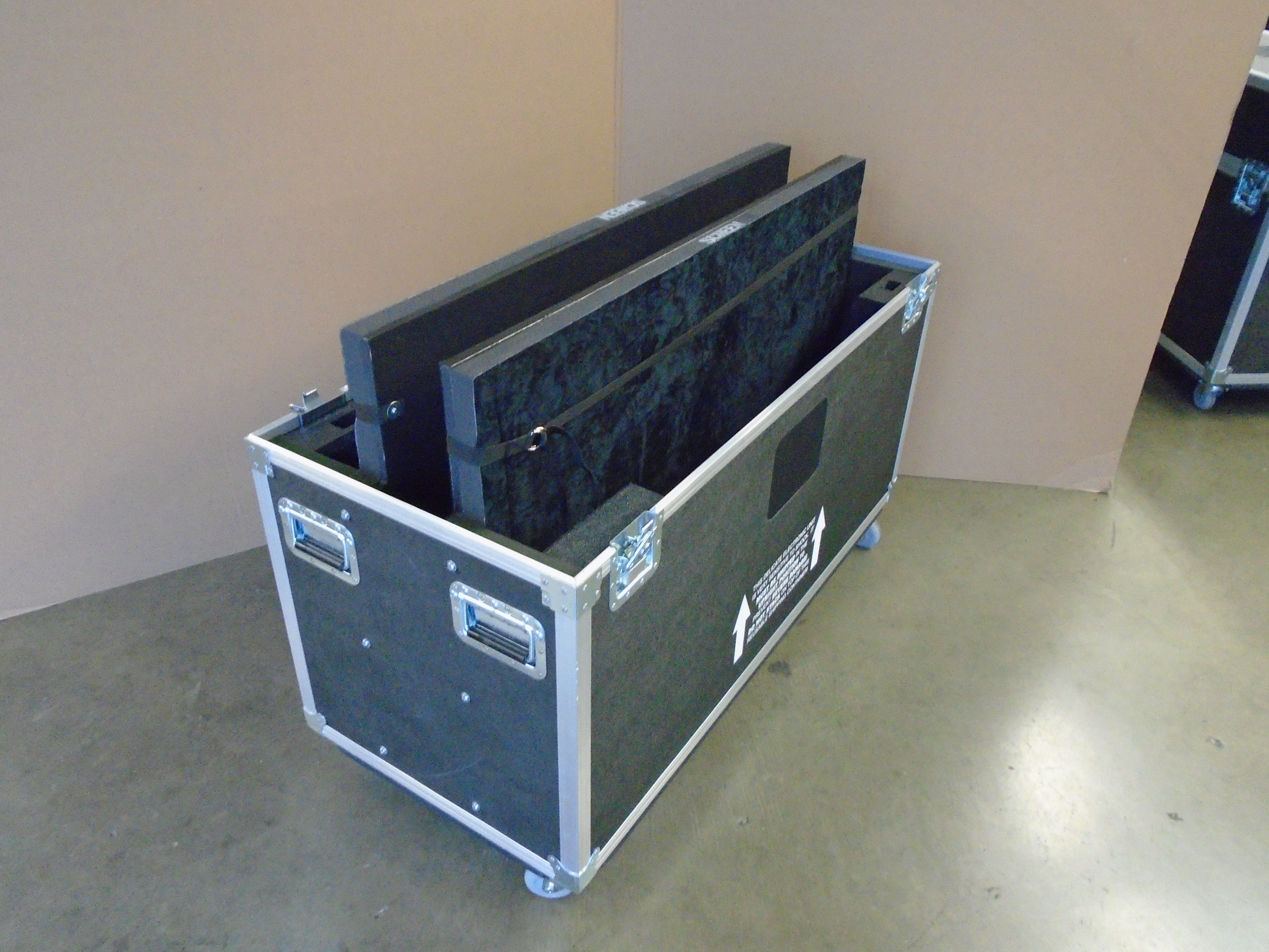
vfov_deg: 53.1
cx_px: 634
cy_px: 476
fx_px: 953
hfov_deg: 67.3
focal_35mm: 26
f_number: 3.2
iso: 800
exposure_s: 1/15
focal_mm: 4.6
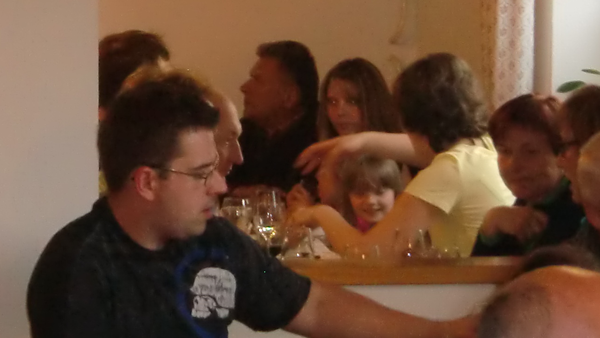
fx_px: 3485
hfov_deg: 9.8
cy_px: -58
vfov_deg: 5.5
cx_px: 31
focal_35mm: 219
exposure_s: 1/40
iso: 400
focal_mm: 11.6
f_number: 4.4
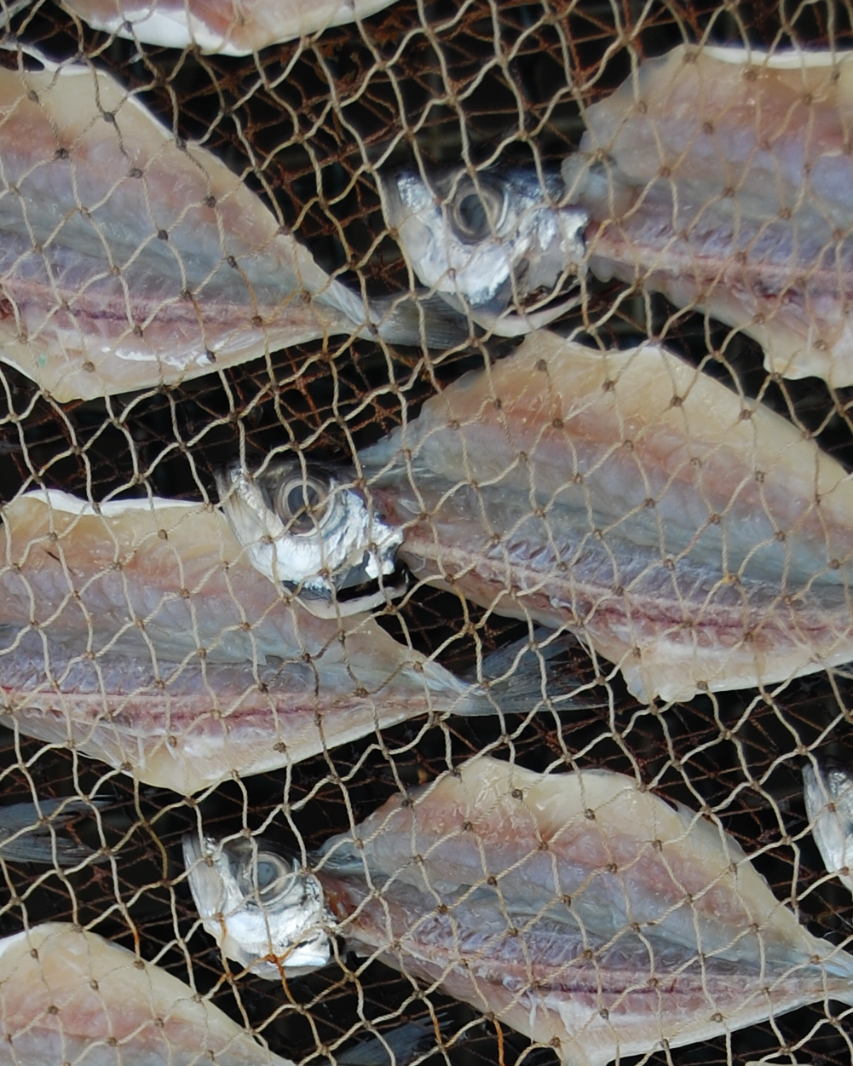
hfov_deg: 10.9
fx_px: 4481
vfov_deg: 13.2
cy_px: 1276
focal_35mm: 142
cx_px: 240
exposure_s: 1/200
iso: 200
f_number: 7.1
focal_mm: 42
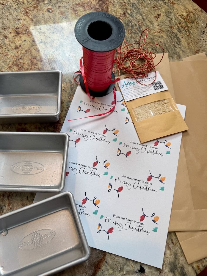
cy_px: 138
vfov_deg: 71.6
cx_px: 104
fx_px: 191
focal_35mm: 24
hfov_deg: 56.8
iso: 64
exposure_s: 1/152
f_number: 1.78
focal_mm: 6.76
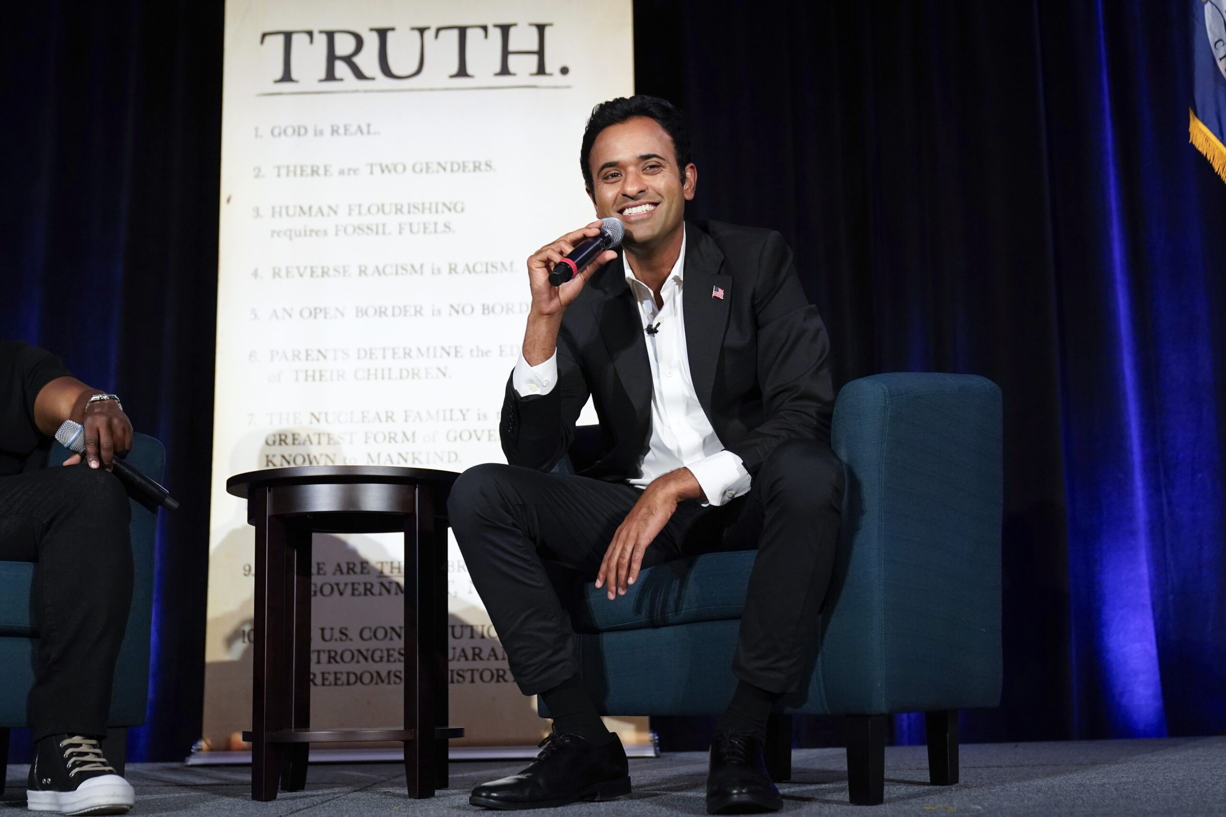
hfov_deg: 43.6
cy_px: 408
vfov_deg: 29.9
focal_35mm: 45
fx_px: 1532
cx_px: 613
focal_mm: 45
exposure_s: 1/1000
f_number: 2.8
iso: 4000
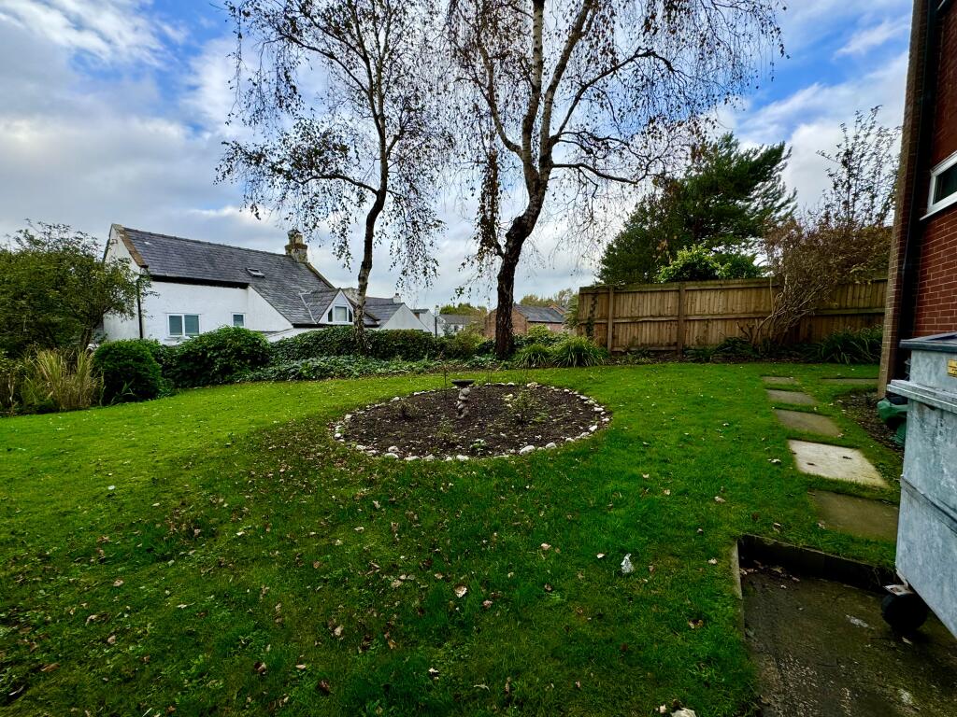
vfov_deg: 85.7
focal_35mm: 14
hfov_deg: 102.1
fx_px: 387
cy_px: 358
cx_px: 478
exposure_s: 1/734
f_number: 2.2
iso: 40
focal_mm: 2.22
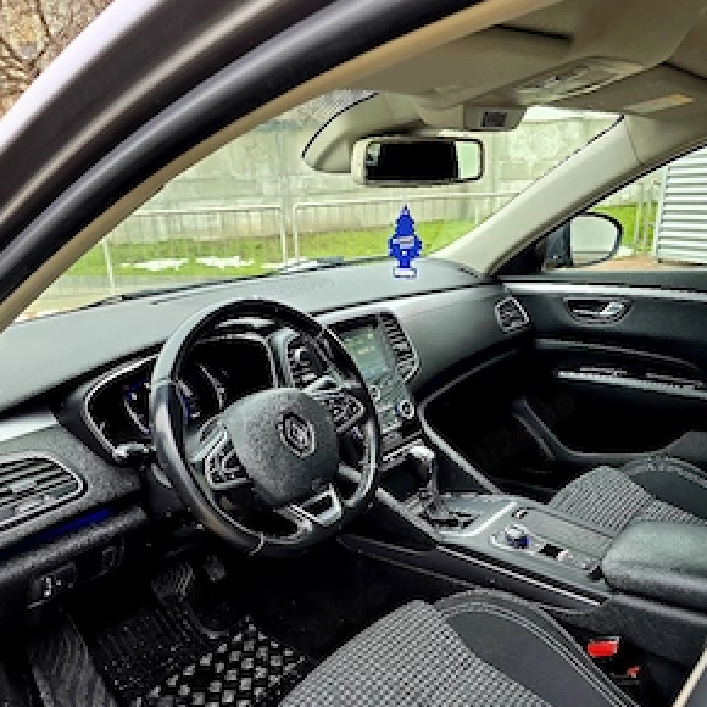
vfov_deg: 55.9
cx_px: 356
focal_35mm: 28
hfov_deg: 57.3
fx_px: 647
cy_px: 480
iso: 40
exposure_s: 1/182
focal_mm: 6.3
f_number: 1.7
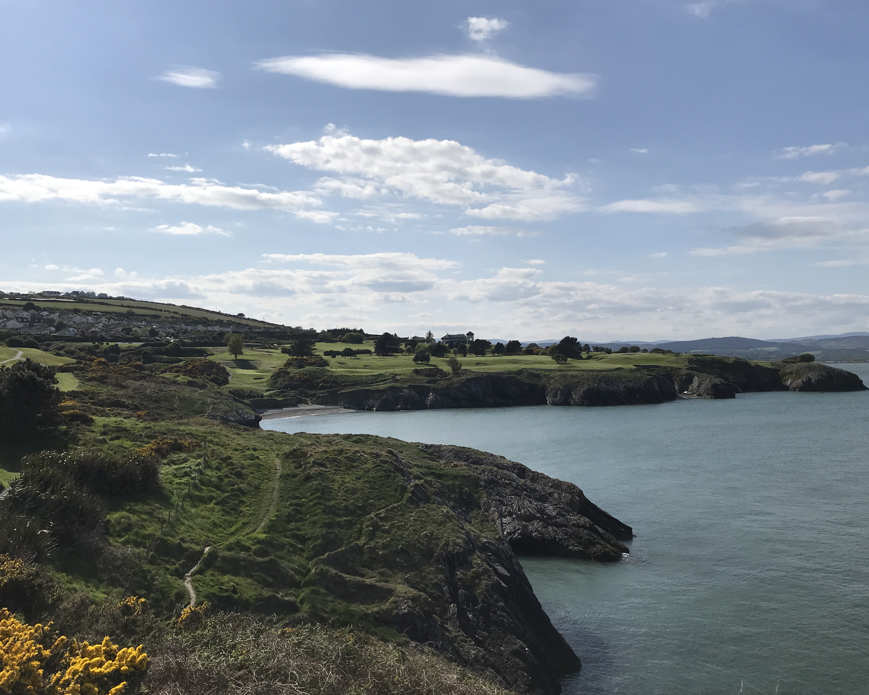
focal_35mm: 30
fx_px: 772
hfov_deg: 58.7
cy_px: 343
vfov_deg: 48.5
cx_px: 459
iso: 20
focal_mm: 3.99
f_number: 1.8
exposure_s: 1/6849
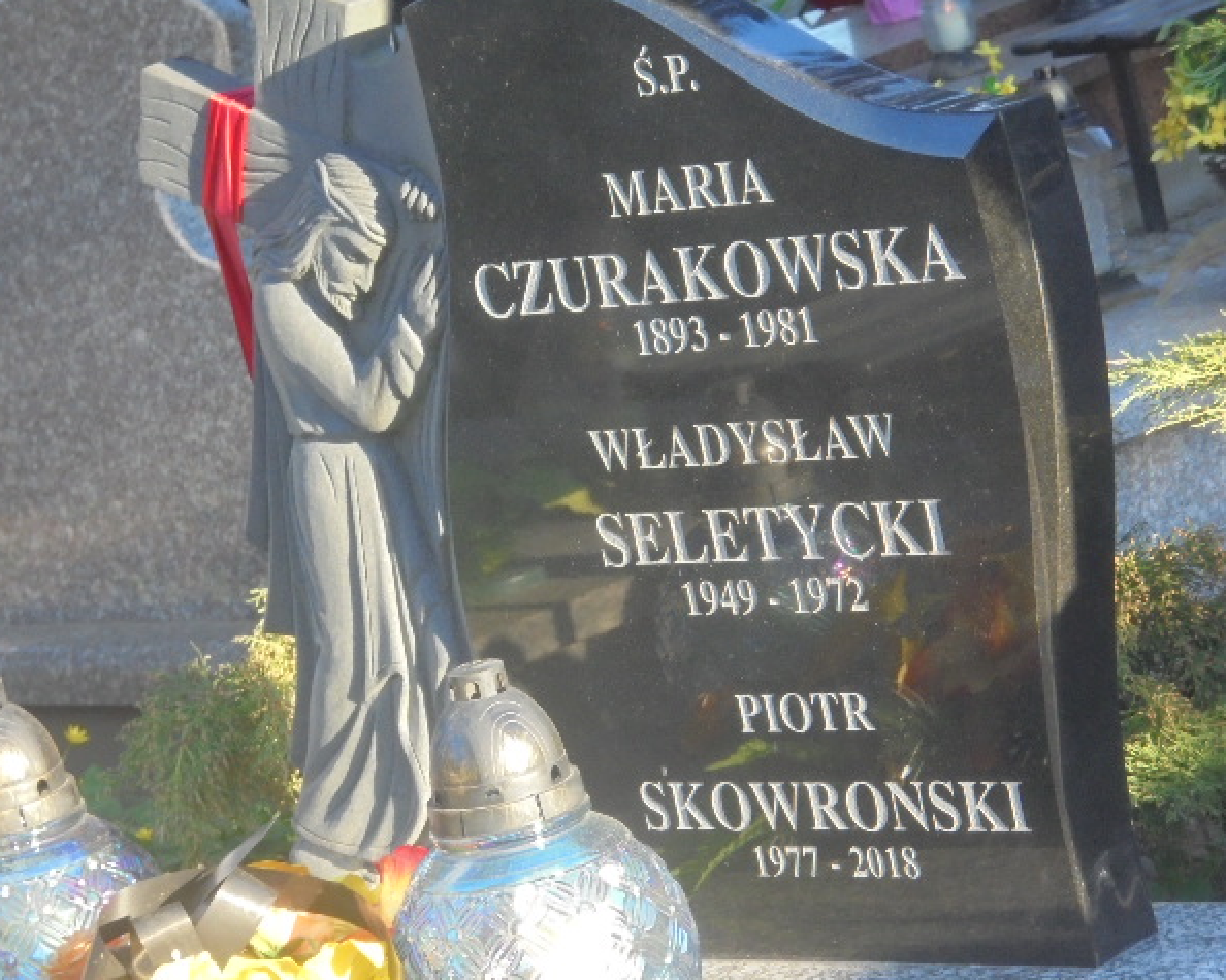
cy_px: 487
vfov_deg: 9.4
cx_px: 632
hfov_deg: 11.8
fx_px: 5950
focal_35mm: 164
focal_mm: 27.6
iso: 400
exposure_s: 1/125
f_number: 6.5
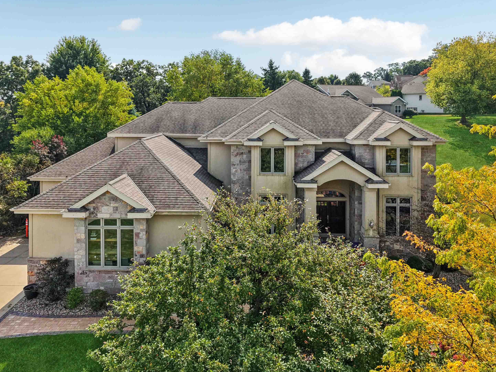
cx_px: 242
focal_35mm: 25
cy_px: 192
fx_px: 358
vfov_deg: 54.9
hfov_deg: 69.4
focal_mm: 8.67
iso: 370
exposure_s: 1/6000
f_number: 1.8
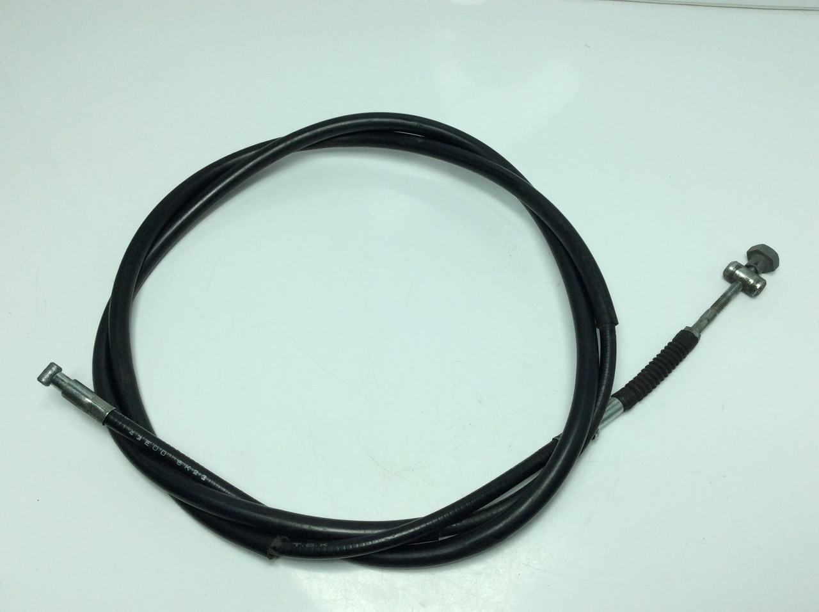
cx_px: 410
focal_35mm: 32
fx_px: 756
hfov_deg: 56.9
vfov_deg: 44.1
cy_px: 306
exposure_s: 1/566
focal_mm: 3.3
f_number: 2.4
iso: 32
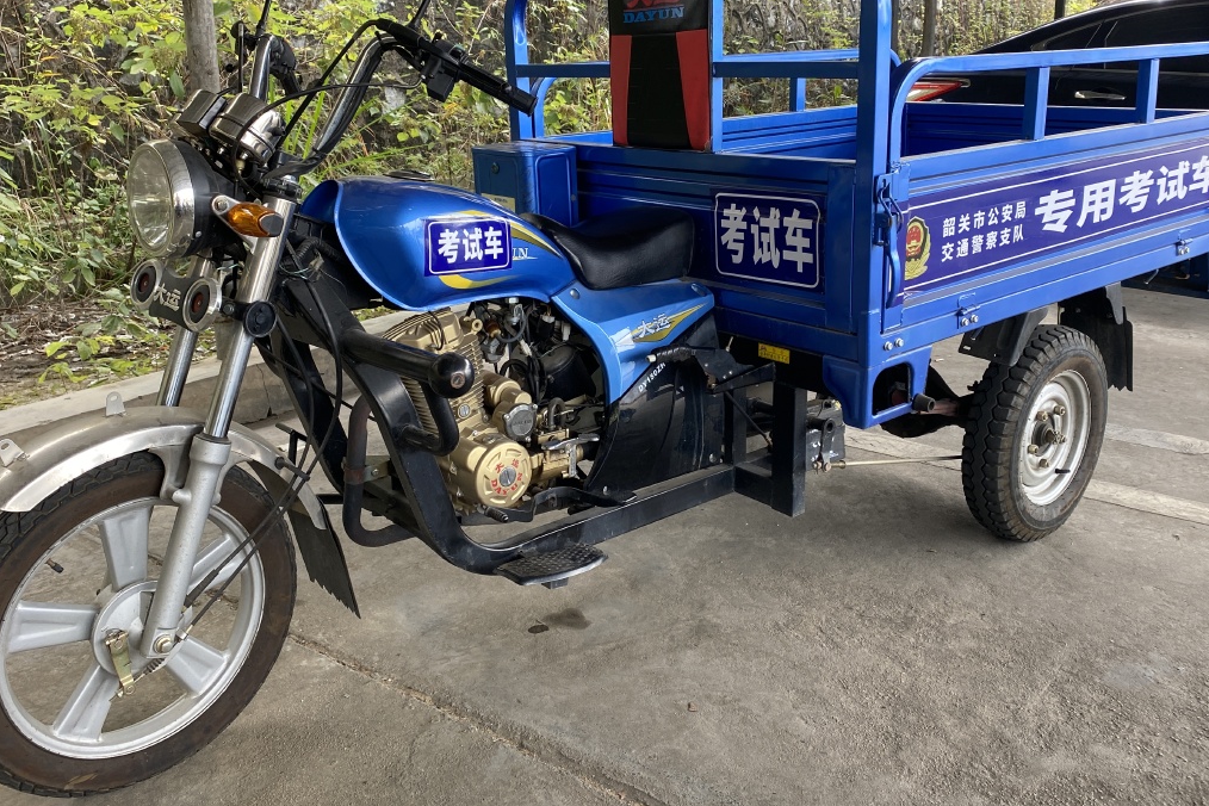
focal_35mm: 32
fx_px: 1075
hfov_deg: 58.7
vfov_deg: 41.0
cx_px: 615
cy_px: 340
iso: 64
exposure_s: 1/121
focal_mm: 4.25
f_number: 1.8
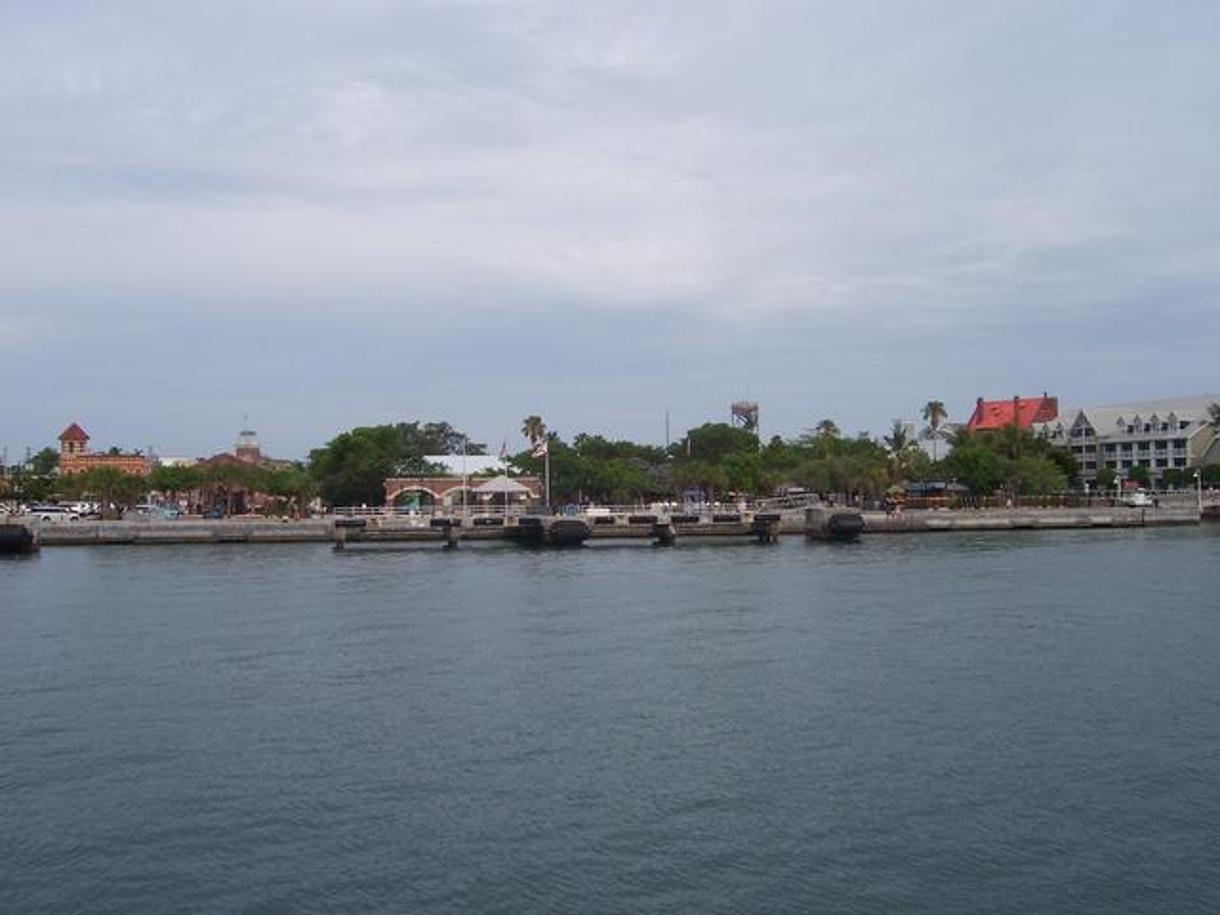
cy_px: 458
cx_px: 610
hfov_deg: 51.4
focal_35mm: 36
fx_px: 1269
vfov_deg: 39.7
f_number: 4.8
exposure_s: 1/500
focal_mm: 6
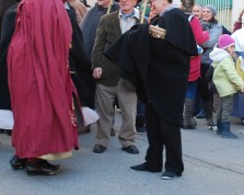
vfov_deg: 20.7
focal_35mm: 73
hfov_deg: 25.8
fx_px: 527
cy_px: 39
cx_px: 175
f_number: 3.8
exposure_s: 1/30
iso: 320
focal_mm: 18
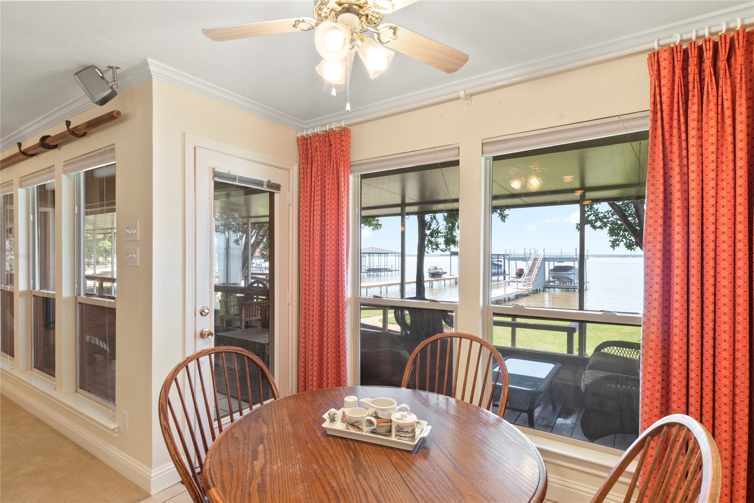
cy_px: 252
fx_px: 377
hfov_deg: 90.0
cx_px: 377
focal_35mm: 18
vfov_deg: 67.4
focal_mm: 12
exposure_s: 1/8
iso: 100
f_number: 10
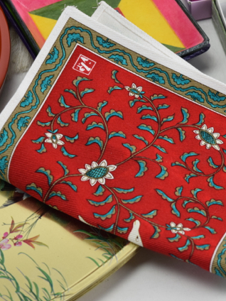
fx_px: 1042
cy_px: 151
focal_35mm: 120
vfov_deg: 16.5
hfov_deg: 12.4
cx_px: 150
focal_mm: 55
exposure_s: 1/125
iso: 800
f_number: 6.3
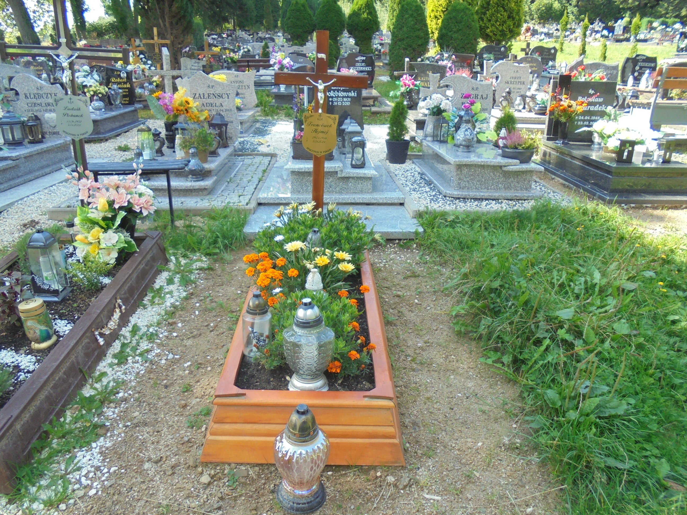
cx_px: 344
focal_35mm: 26
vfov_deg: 53.1
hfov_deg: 67.3
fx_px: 516
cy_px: 258
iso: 100
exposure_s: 1/125
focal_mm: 4.6
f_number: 3.5
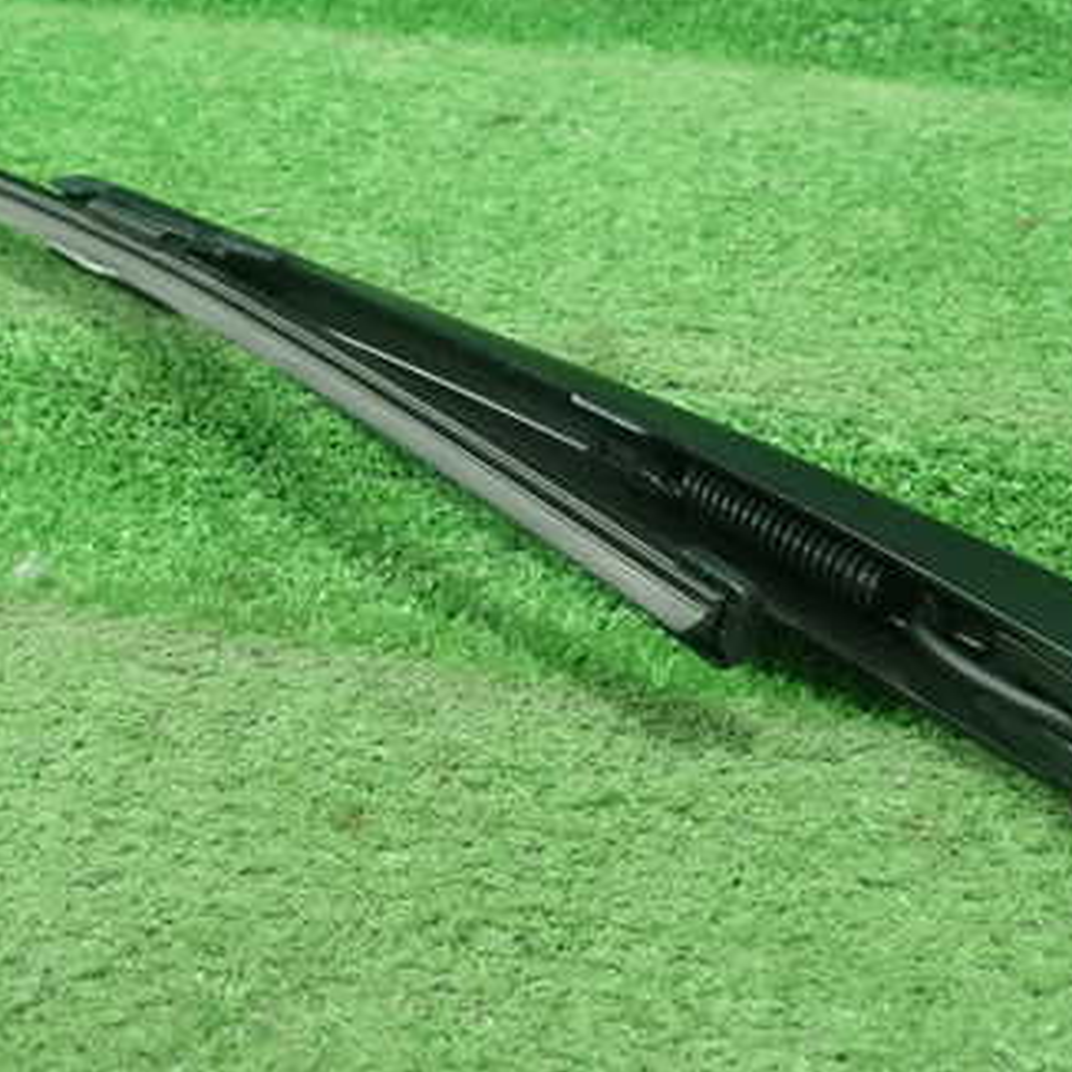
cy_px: 501
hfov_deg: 34.7
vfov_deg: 34.7
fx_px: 1717
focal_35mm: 49
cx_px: 528
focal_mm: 5.5
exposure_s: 1/125
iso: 500
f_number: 2.3
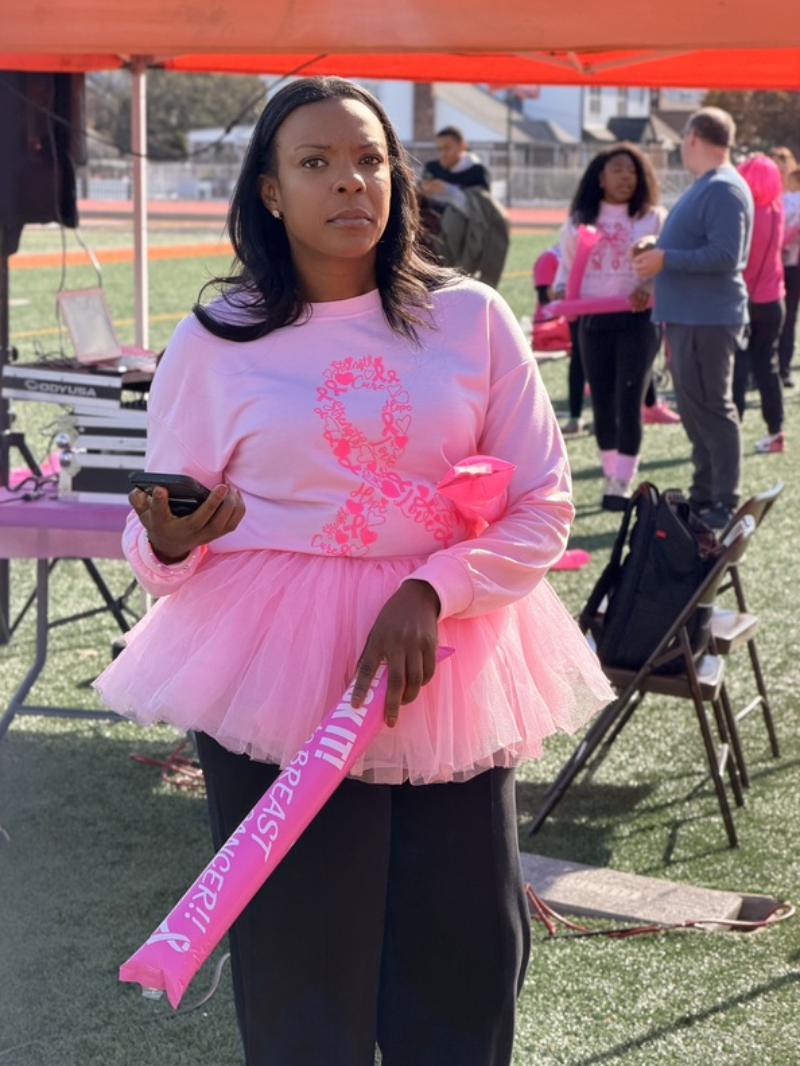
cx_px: 397
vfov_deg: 19.4
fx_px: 3112
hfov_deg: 14.6
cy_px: 533
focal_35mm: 101
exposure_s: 1/303
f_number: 2.8
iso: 50
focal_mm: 16.89
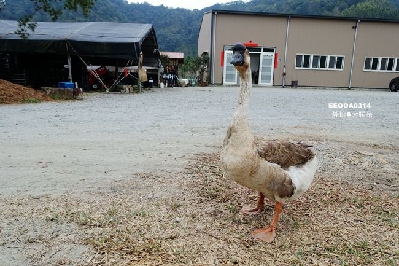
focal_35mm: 24
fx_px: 266
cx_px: 200
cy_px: 133
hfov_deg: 73.8
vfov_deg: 53.1
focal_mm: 8.8
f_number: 4
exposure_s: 1/160
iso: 125
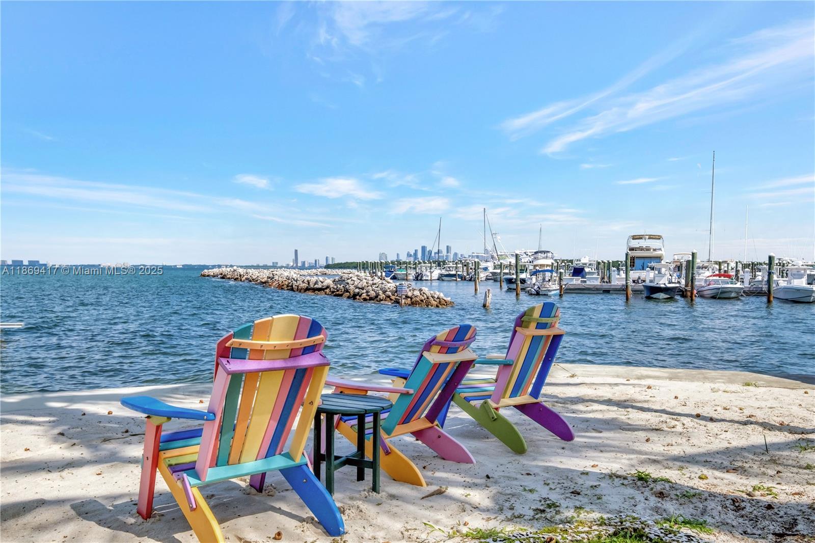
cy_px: 272
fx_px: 588
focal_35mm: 26
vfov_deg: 49.5
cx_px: 408
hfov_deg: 69.4
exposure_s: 1/500
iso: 640
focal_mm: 17.4
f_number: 9
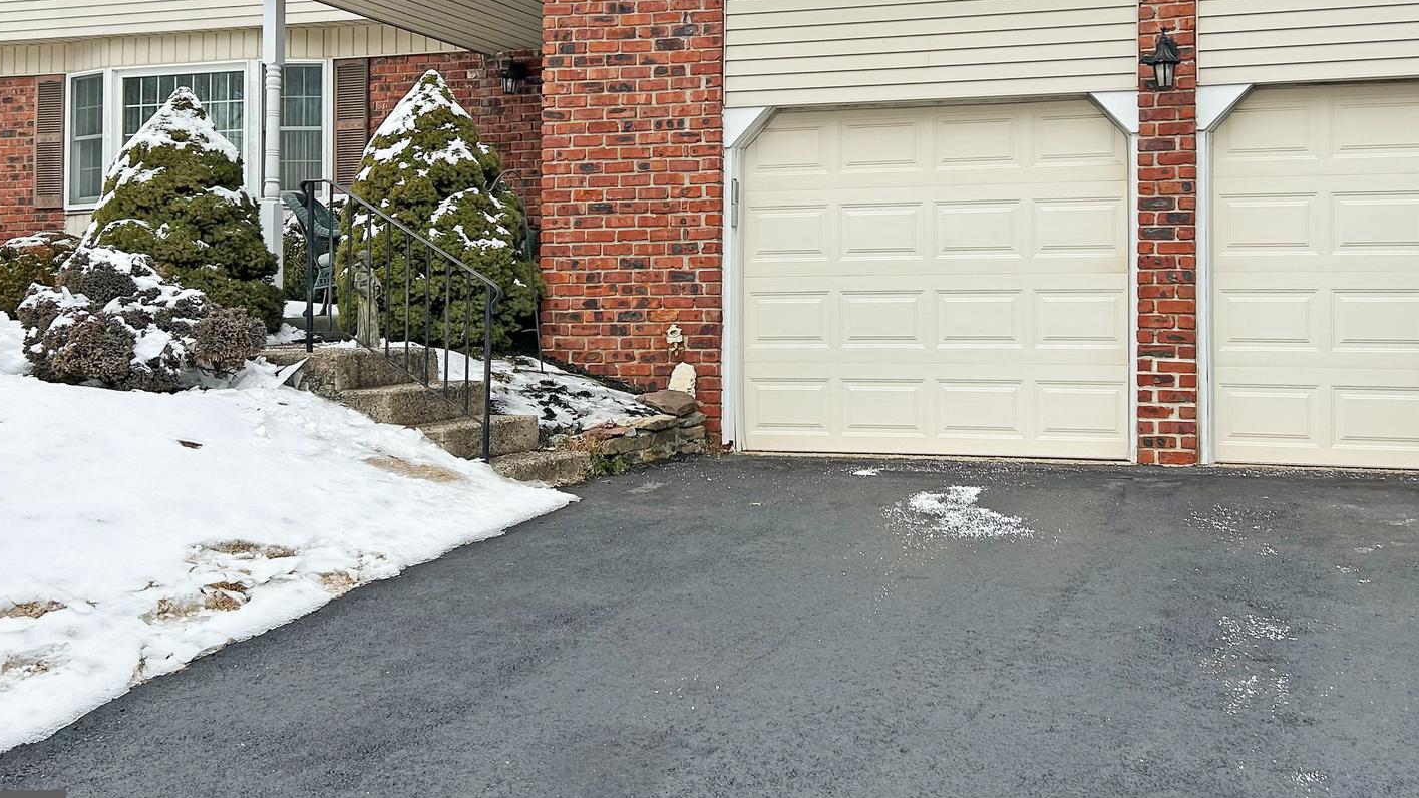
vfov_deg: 28.1
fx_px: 1543
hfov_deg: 49.1
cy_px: 102
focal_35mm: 41
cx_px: 842
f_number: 1.5
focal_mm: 5.7
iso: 50
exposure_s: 1/2695
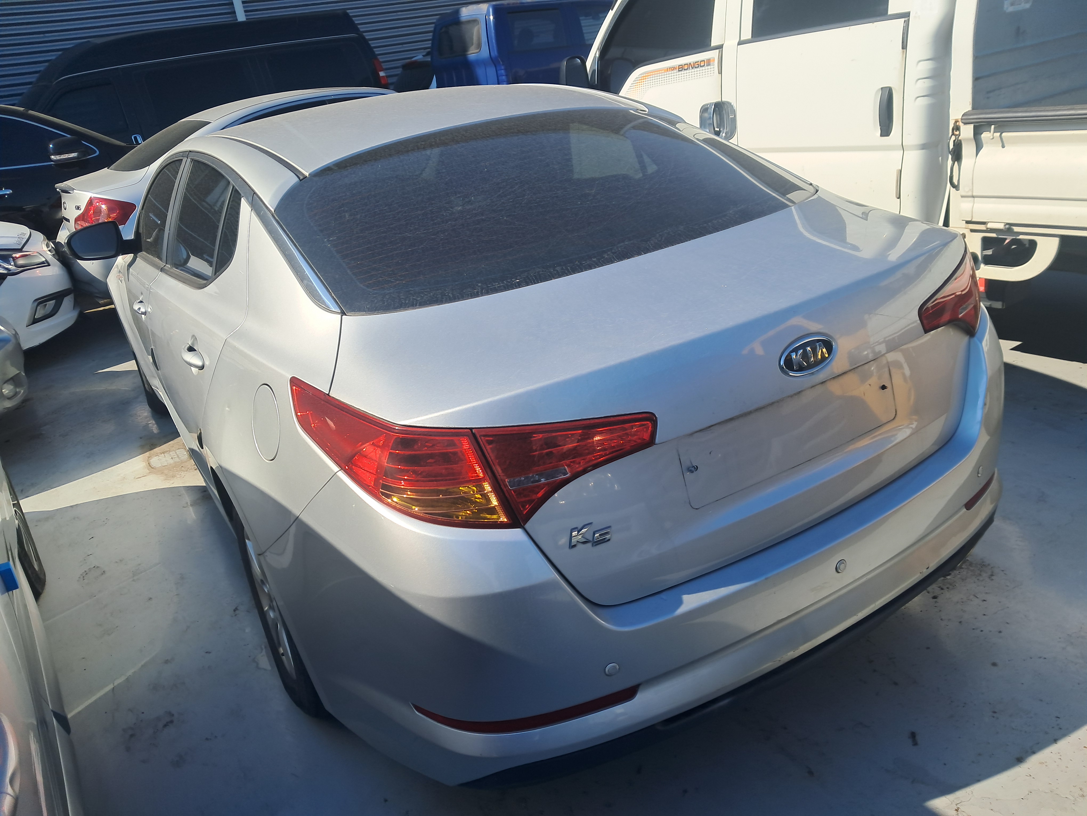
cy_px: 408
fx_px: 848
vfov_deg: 51.4
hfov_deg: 65.3
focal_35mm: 27
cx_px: 544
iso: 50
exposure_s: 1/875
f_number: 1.8
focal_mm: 4
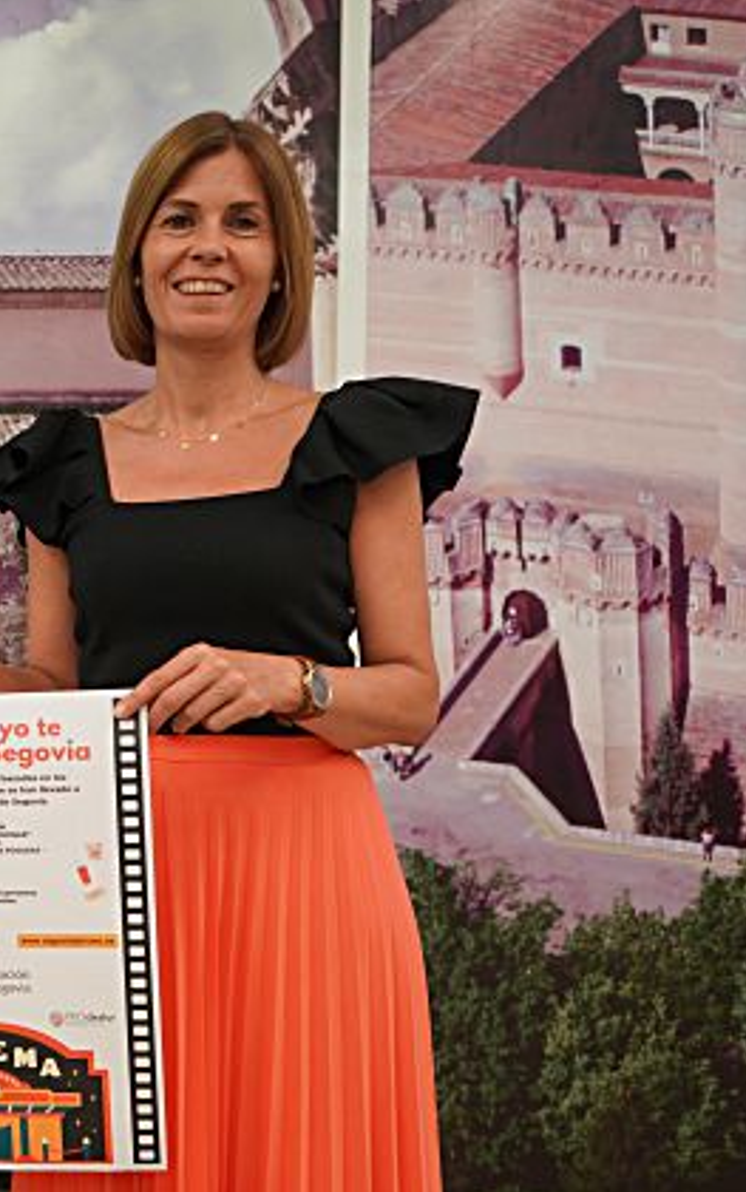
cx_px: -139
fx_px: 1462
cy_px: 602
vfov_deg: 44.3
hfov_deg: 25.8
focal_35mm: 45
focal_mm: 29
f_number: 4
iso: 1000
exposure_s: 1/160
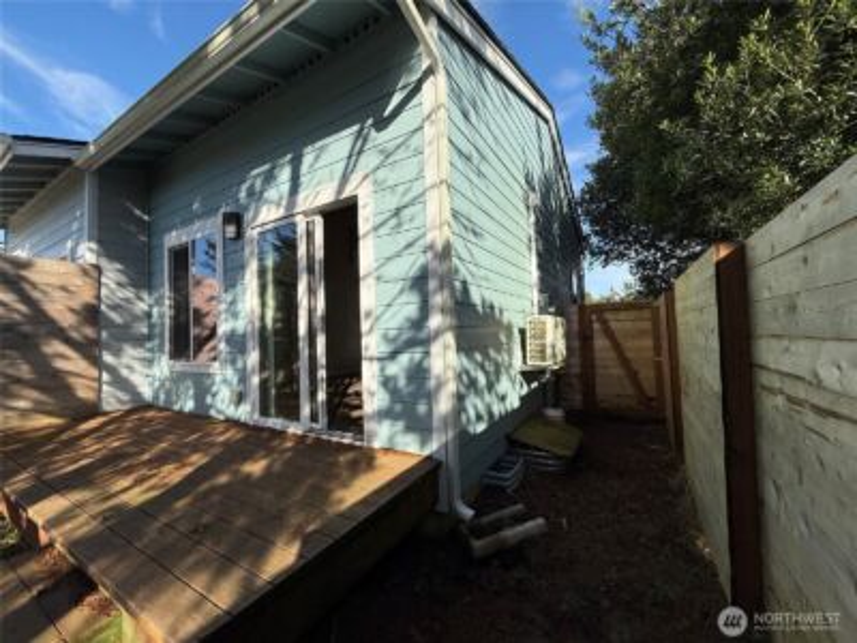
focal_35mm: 14
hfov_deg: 102.1
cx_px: 428
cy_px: 322
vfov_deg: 85.7
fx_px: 347
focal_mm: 2.22
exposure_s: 1/1901
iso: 50
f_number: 2.2
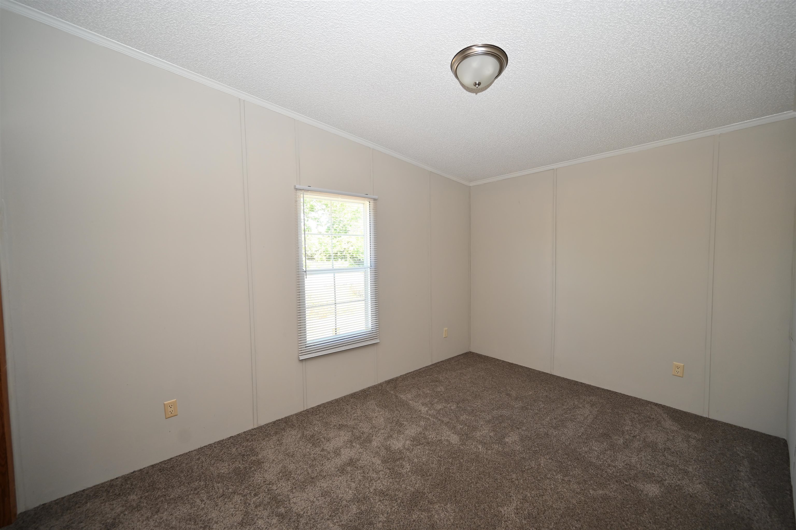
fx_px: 309
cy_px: 265
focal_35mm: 14
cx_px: 398
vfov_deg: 81.1
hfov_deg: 104.3
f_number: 4
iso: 200
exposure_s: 1/60
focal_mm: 14
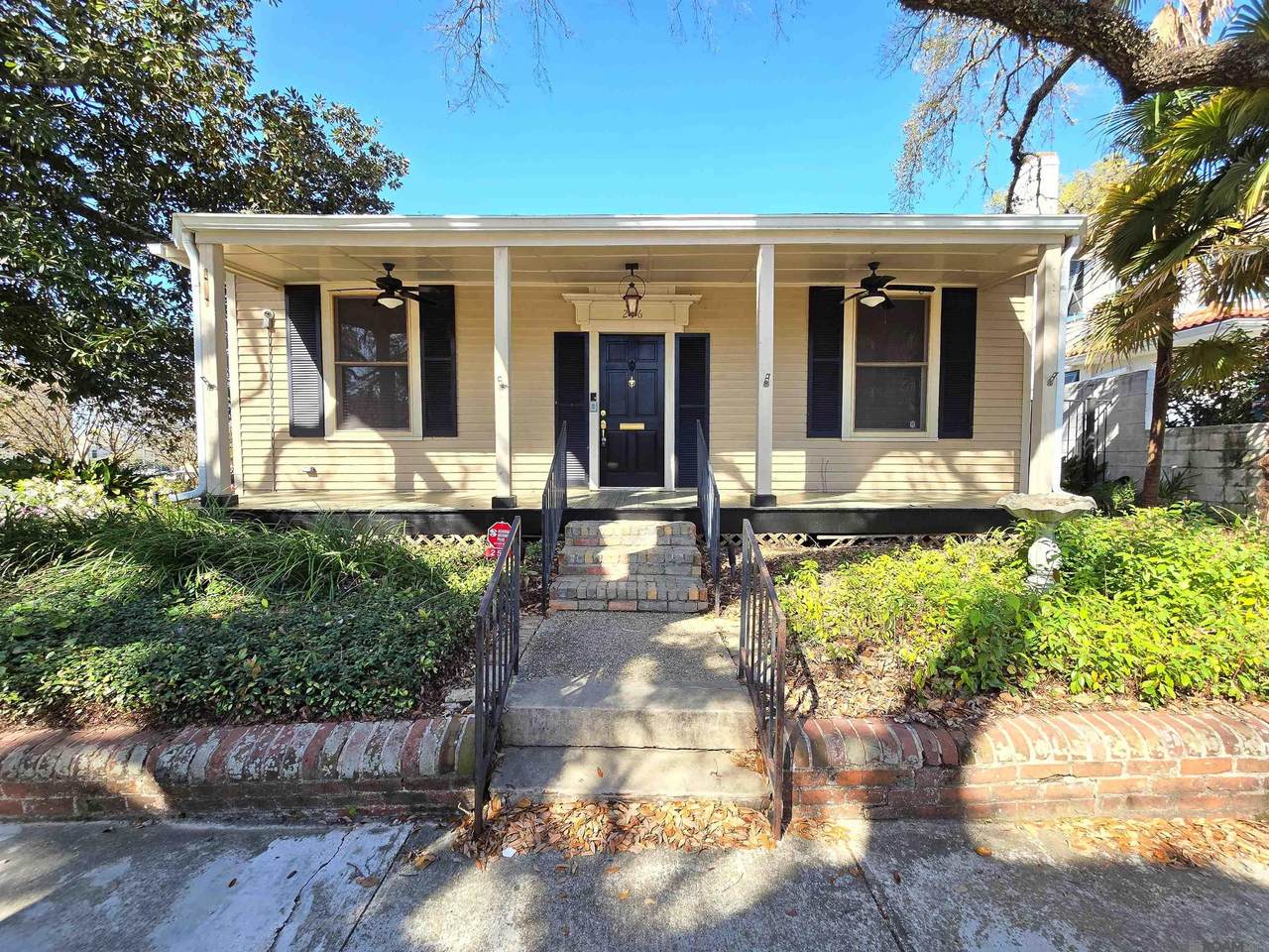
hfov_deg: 106.2
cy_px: 476
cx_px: 634
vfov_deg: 89.9
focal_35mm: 13
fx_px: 477
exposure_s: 1/719
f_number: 2.2
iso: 100
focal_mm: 2.2
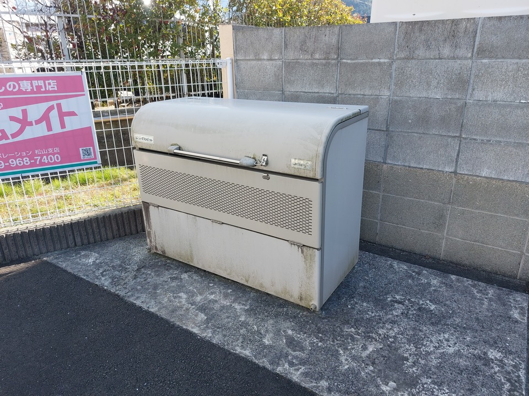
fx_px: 367
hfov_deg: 71.6
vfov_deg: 56.8
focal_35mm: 24
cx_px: 264
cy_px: 198
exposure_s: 1/247
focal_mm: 5.23
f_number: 1.8
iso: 25
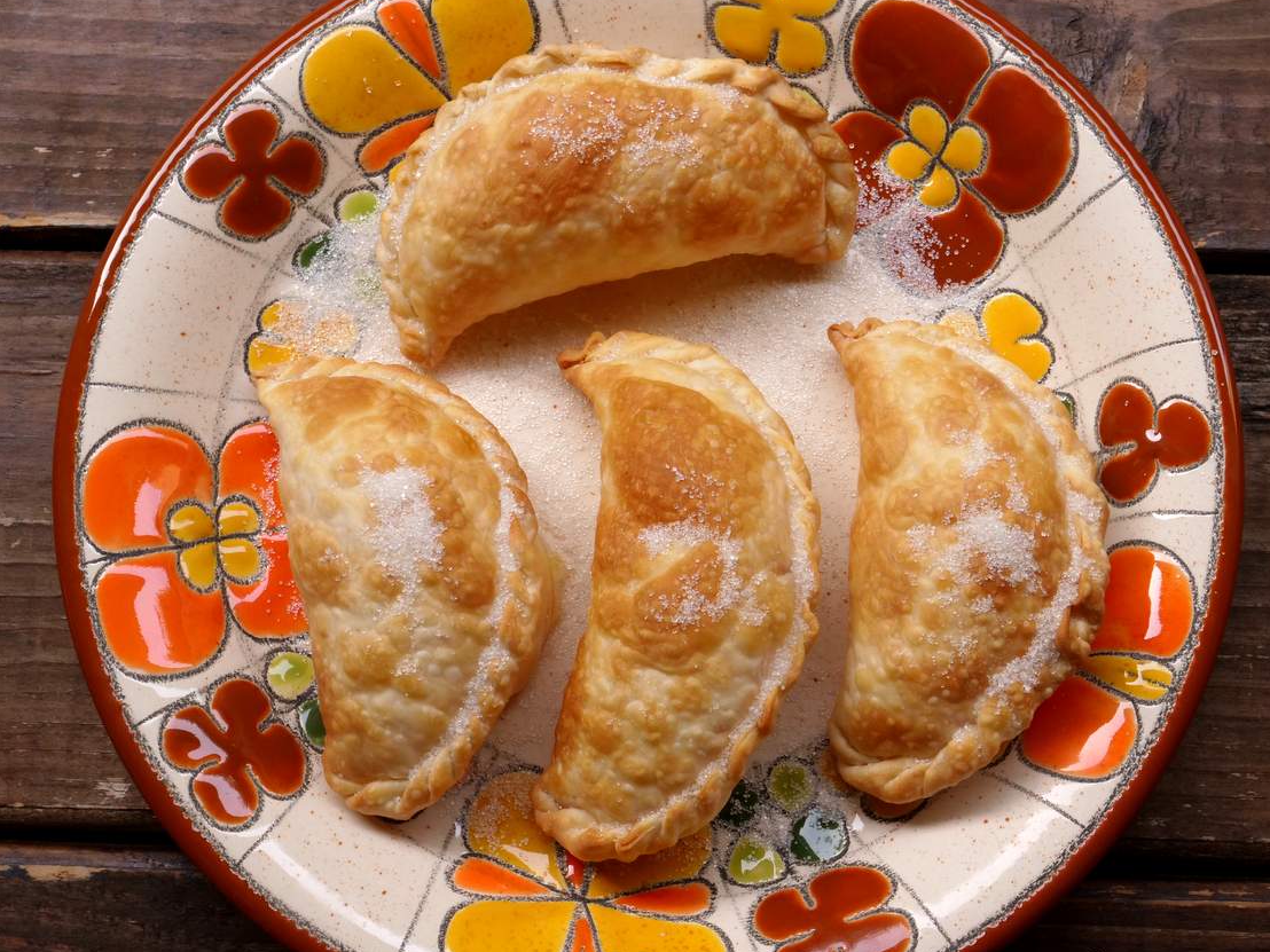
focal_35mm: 52
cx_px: 666
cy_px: 482
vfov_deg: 28.0
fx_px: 1908
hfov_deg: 36.8
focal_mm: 24
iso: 800
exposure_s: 1/60
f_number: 13
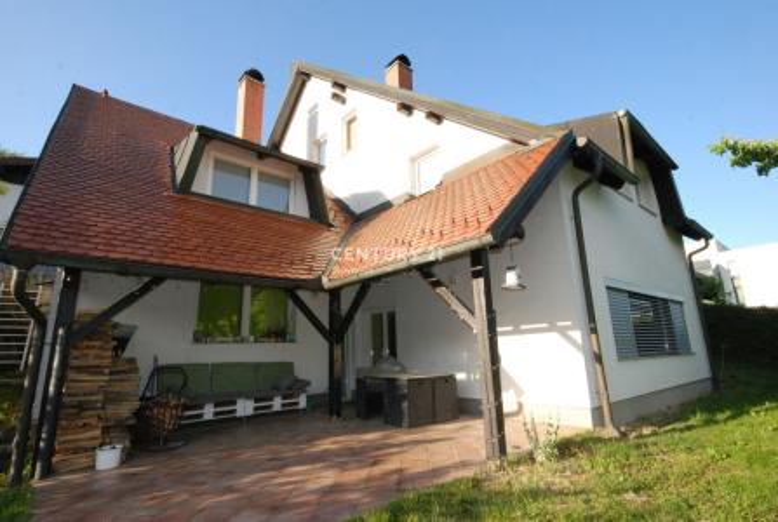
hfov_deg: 89.9
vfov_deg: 67.6
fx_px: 390
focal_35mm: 18
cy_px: 261
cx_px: 389
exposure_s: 1/200
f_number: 18
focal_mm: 12
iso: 1000
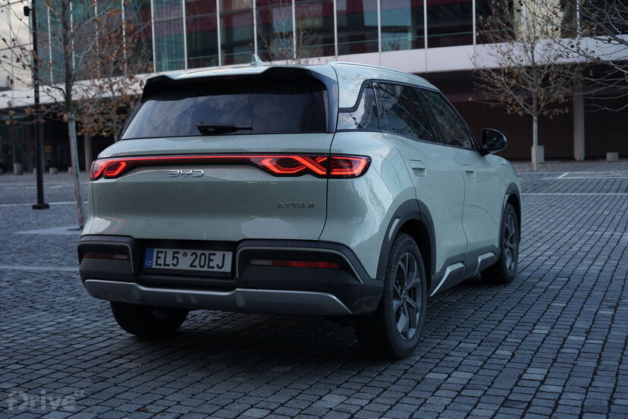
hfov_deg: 43.6
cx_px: 314
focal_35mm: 45
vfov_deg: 29.9
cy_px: 210
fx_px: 785
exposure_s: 1/160
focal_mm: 45
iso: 200
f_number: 4
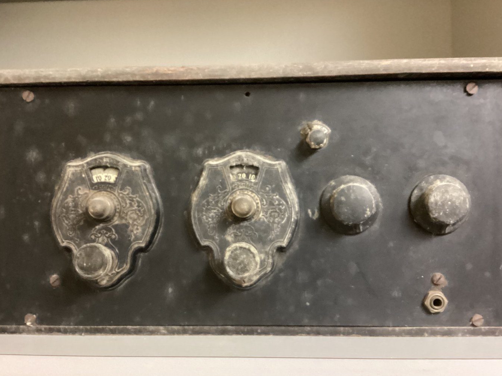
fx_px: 508
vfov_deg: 40.7
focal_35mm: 35
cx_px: 246
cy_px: 202
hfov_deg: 52.6
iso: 800
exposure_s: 1/24
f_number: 2.4
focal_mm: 3.3
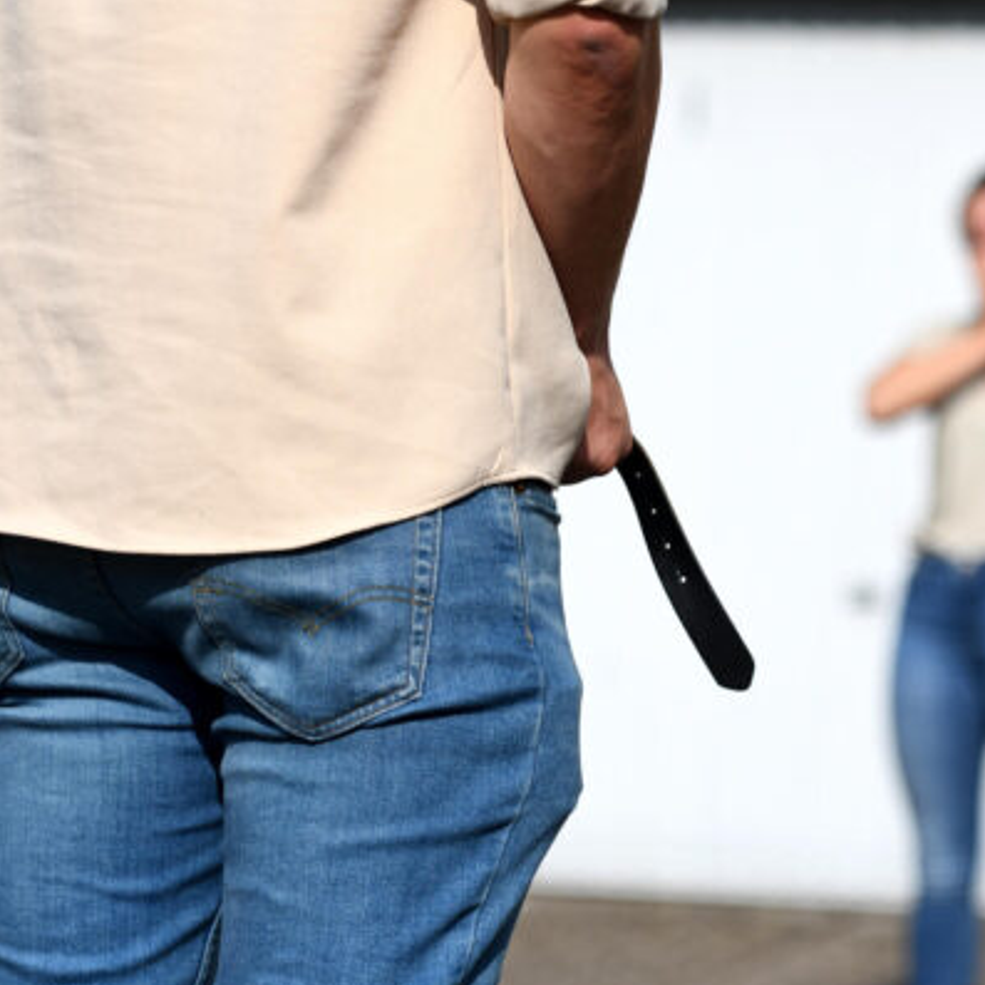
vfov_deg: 9.5
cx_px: 732
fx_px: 5956
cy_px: 481
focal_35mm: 185
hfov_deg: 9.4
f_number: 2.8
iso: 200
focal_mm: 90
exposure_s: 1/6400
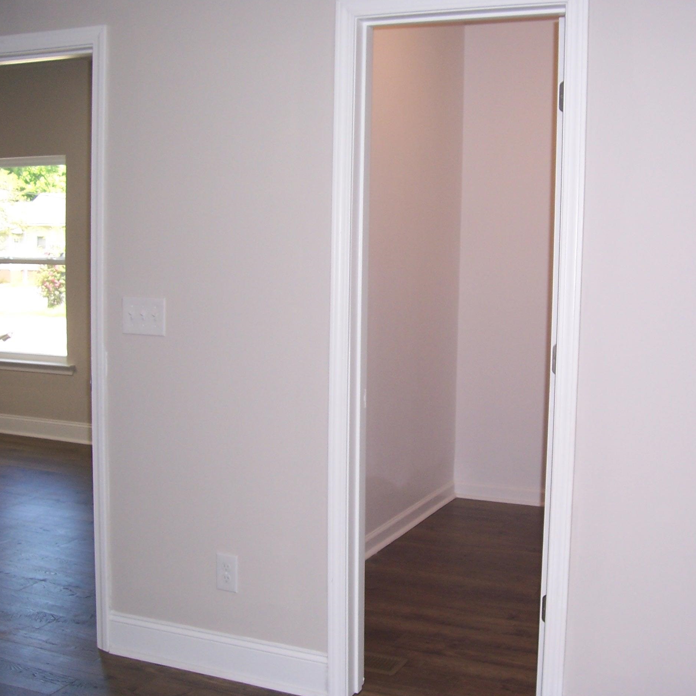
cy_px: 342
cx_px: 430
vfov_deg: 40.9
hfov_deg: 40.7
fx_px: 933
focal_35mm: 41
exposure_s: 1/60
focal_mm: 5.6
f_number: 2.7
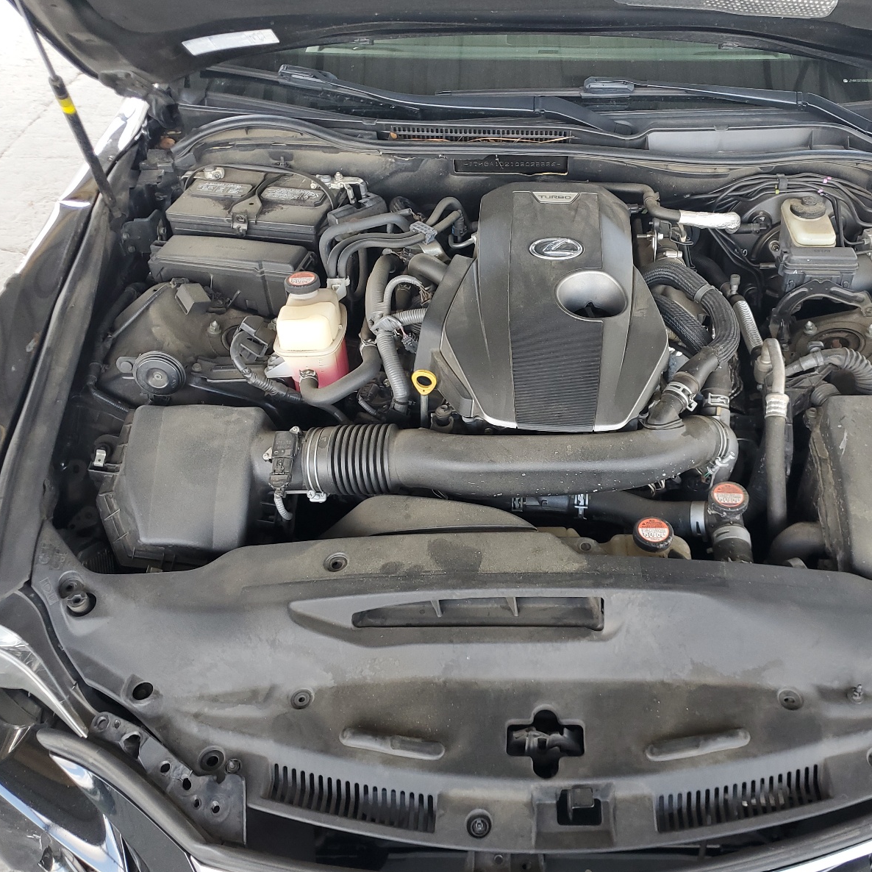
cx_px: 531
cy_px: 440
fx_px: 883
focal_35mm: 31
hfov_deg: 52.1
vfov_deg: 52.5
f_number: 1.5
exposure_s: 1/120
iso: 63
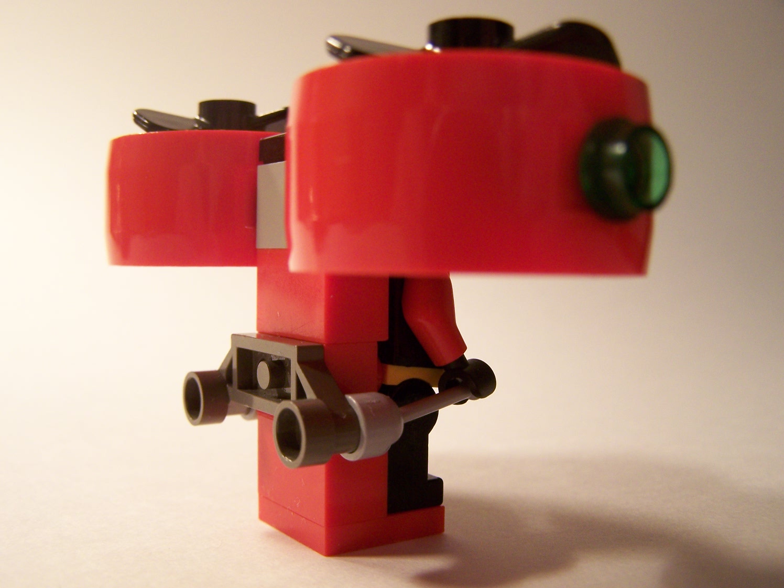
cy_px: 294
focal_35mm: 38
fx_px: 861
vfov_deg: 37.7
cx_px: 392
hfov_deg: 49.0
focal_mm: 6.3
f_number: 2.8
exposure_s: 1/30
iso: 160
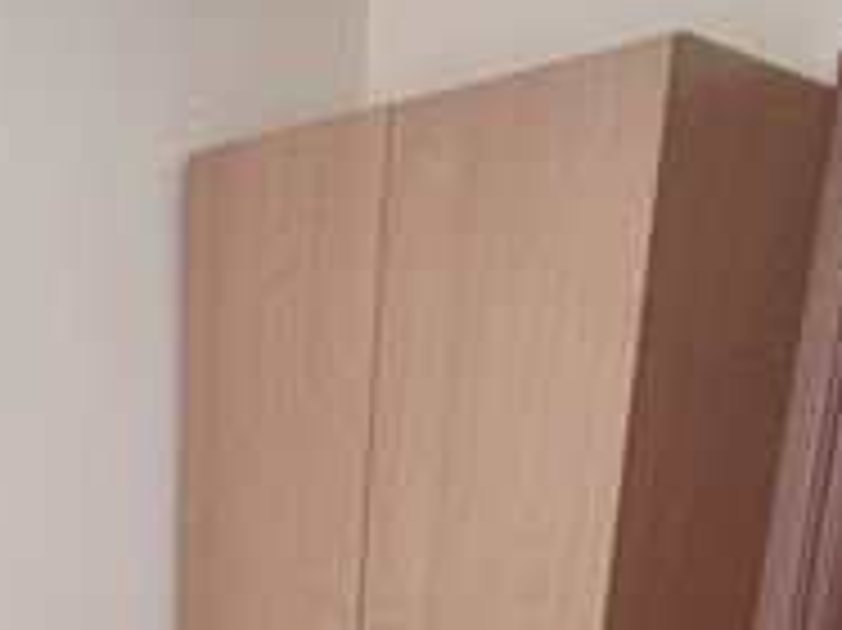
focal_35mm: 49
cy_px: 882
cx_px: 47
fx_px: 1191
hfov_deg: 36.0
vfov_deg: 24.6
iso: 320
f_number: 2.2
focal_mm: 2.2
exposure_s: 1/50
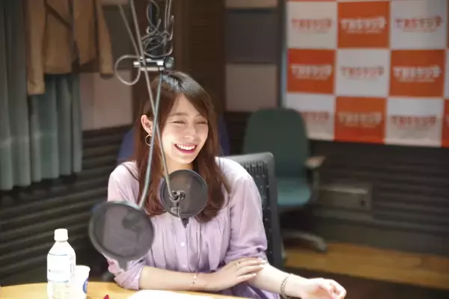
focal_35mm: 70
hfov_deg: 28.8
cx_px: 224
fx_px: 873
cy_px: 150
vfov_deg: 19.5
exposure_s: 1/125
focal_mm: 70
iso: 3200
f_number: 3.2
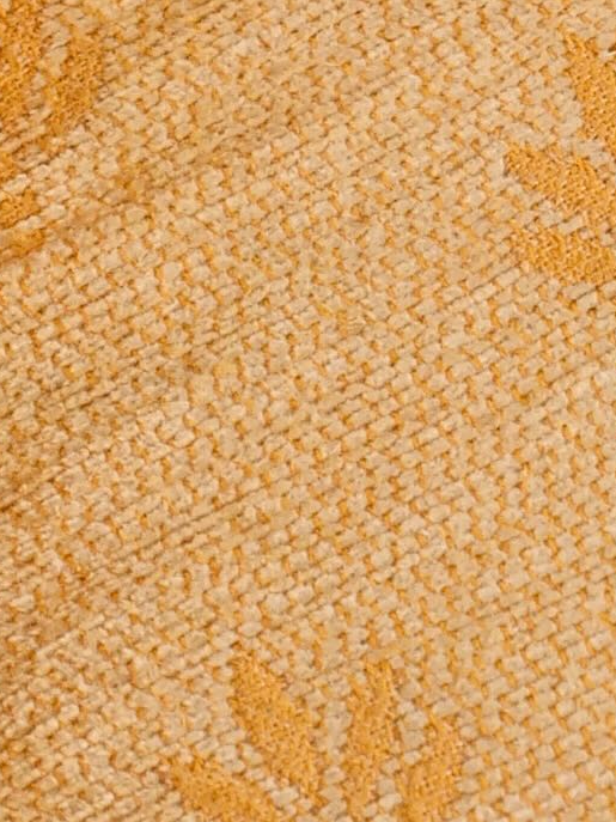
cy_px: 497
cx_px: 2117
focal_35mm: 468
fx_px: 11108
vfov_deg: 4.2
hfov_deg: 3.1
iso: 400
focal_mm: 31
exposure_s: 1/40
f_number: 3.7
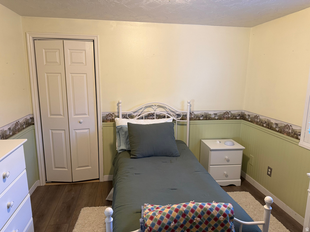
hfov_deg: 71.6
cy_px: 116
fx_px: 215
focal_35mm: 24
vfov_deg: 56.8
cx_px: 155
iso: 250
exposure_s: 1/60
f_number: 1.78
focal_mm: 6.76
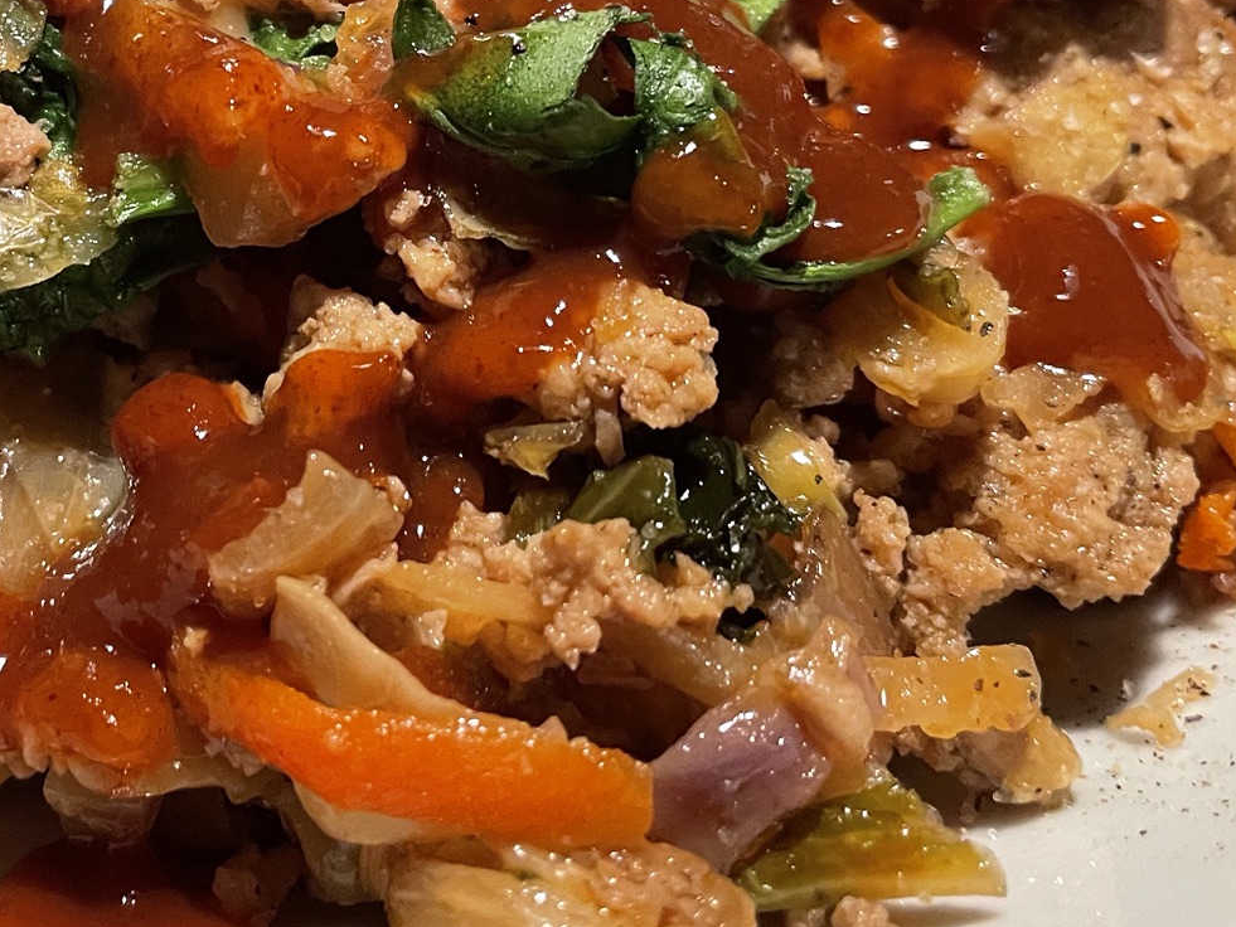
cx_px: 331
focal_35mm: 53
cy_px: 121
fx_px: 1893
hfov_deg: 35.5
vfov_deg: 26.7
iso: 320
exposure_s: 1/60
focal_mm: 4.2
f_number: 1.6
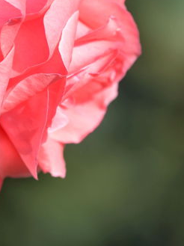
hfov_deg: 3.2
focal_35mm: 468
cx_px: -28
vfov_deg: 4.2
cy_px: 57
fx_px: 3323
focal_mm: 200
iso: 100
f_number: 4
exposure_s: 1/400
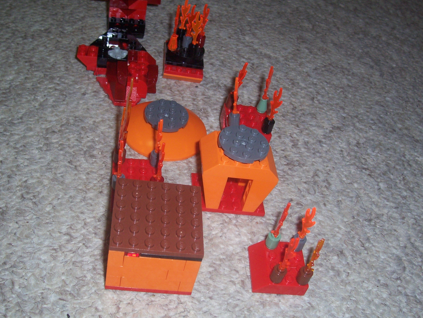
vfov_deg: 34.3
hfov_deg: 44.8
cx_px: 212
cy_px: 159
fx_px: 513
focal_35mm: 42
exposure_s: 1/60
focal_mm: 7
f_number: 3
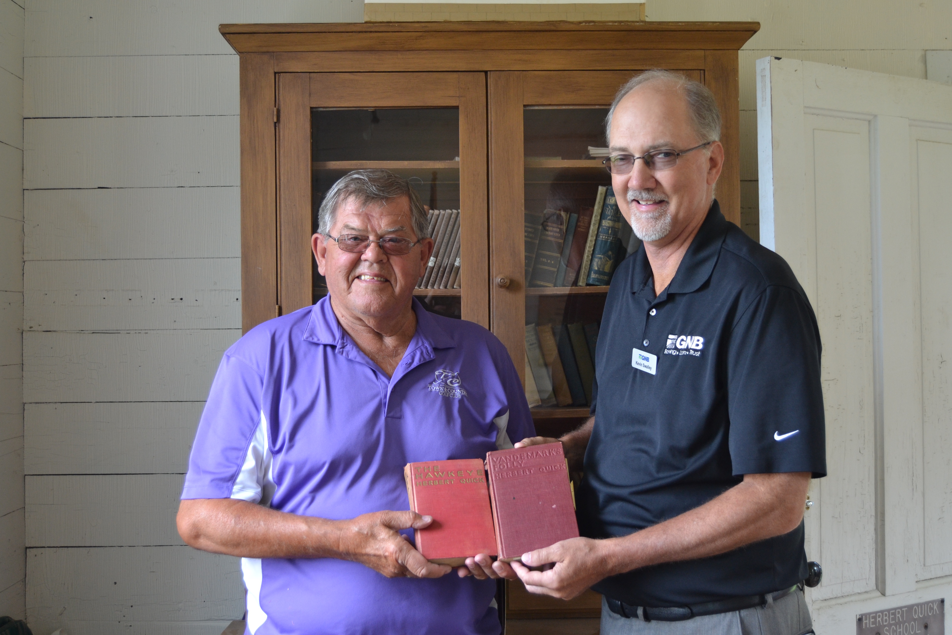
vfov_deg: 31.9
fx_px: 1111
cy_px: 318
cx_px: 476
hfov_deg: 46.4
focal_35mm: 42
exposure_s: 1/60
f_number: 4
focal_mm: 28
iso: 560
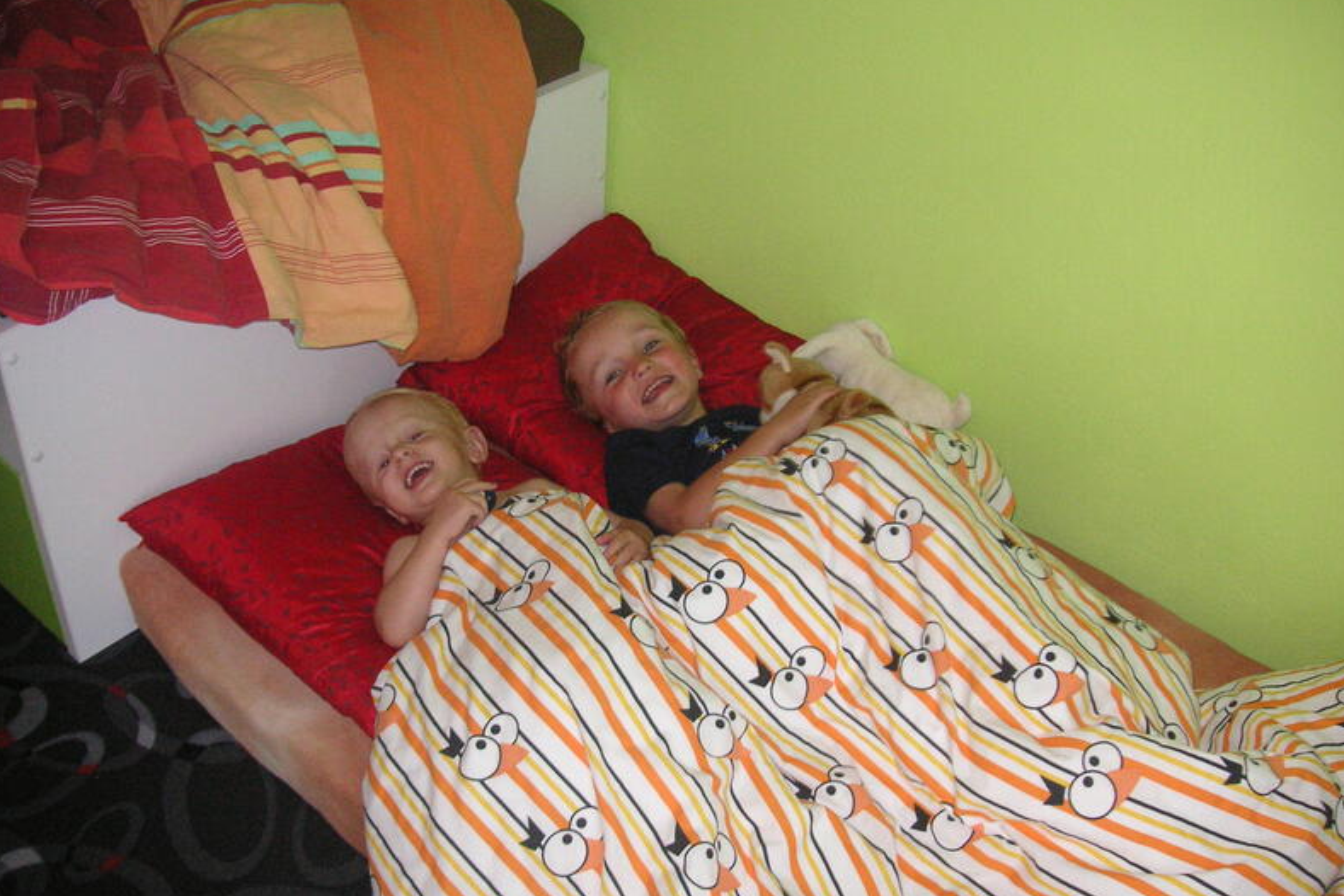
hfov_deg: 49.6
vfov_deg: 34.2
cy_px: 458
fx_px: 1456
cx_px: 671
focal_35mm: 39
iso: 160
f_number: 2.8
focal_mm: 6.1
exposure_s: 1/45
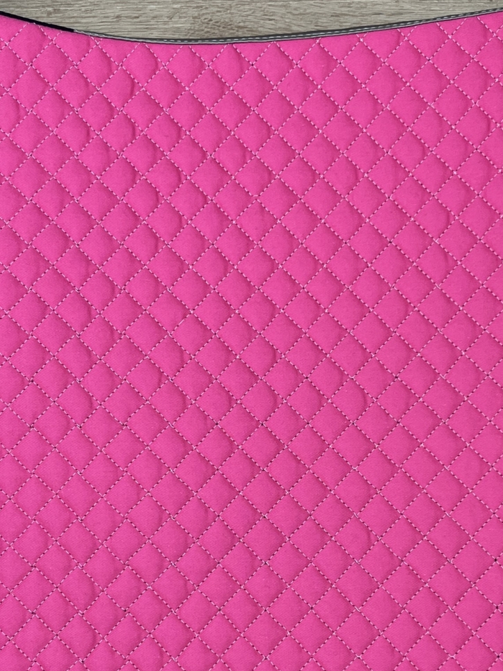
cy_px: 474
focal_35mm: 69
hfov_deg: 21.3
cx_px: 286
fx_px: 1338
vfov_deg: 27.9
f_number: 1.6
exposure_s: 1/100
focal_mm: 5.1
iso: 64
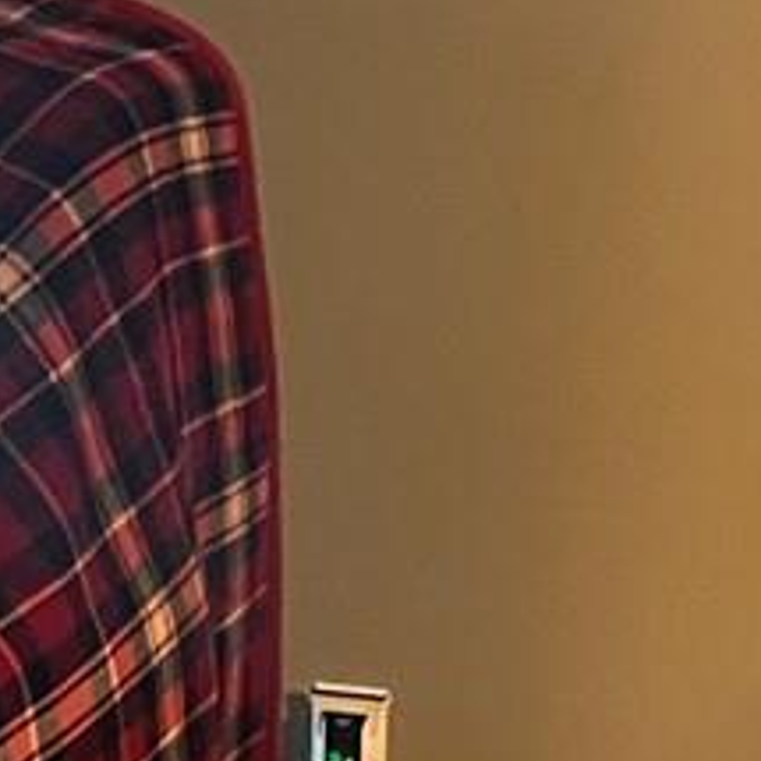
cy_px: 127
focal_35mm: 171
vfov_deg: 10.2
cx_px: -527
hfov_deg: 9.8
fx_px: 4253
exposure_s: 1/40
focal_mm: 5.1
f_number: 1.6
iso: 640
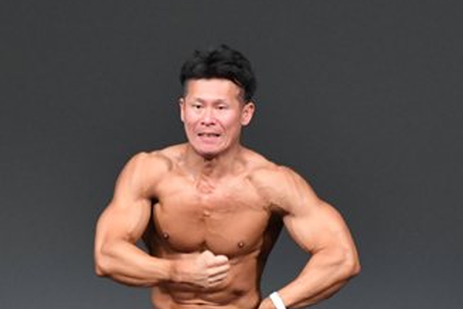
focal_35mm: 888
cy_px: 325
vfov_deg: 1.5
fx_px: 11420
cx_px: 232
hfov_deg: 2.3
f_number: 5.6
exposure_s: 1/400
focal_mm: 250
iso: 4000
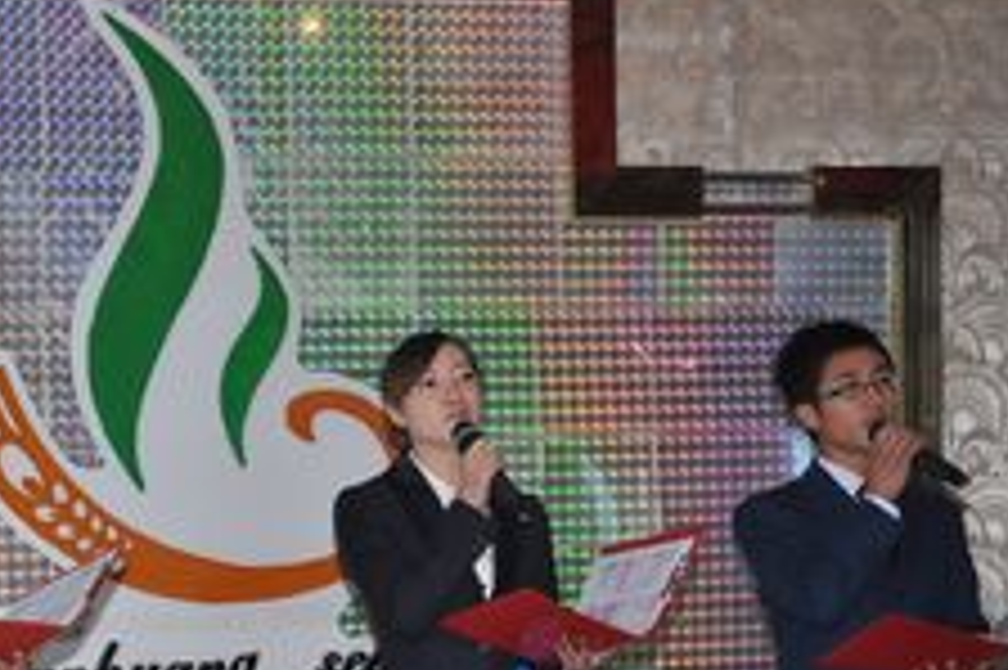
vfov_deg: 12.6
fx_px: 2994
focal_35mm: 107
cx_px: 86
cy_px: 683
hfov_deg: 18.8
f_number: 4.2
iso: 200
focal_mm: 32
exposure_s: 1/60
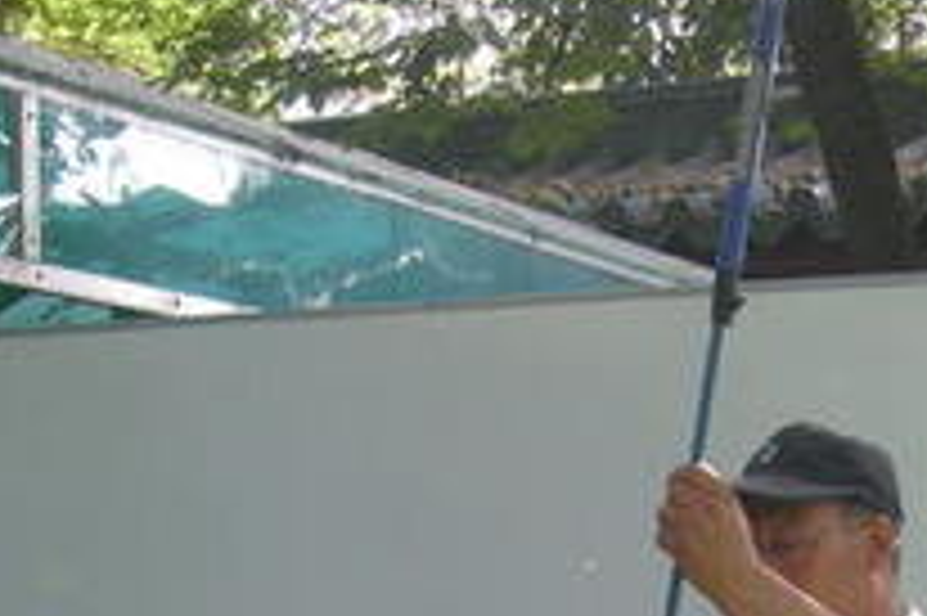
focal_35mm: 106
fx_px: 2727
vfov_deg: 12.2
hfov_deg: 19.2
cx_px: 693
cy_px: 980
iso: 50
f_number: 2.8
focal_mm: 5.8
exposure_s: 1/76.3
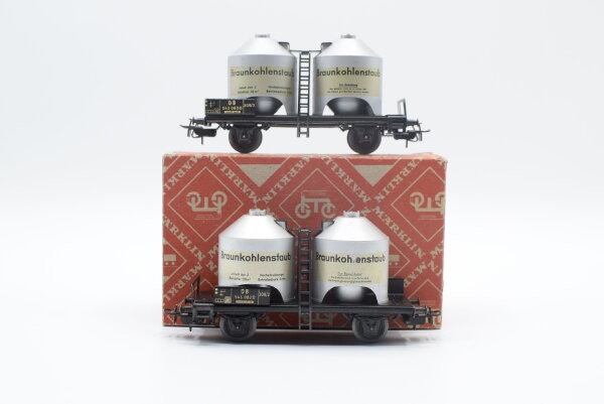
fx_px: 881
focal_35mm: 52
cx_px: 302
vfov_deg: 25.8
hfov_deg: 37.8
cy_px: 202
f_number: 8
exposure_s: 1/125
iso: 400
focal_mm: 35
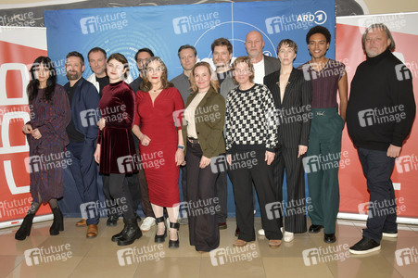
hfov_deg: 55.8
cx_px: 209
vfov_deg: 38.8
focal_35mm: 34
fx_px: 394
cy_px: 139
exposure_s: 1/200
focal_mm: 34
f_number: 5.6
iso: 640
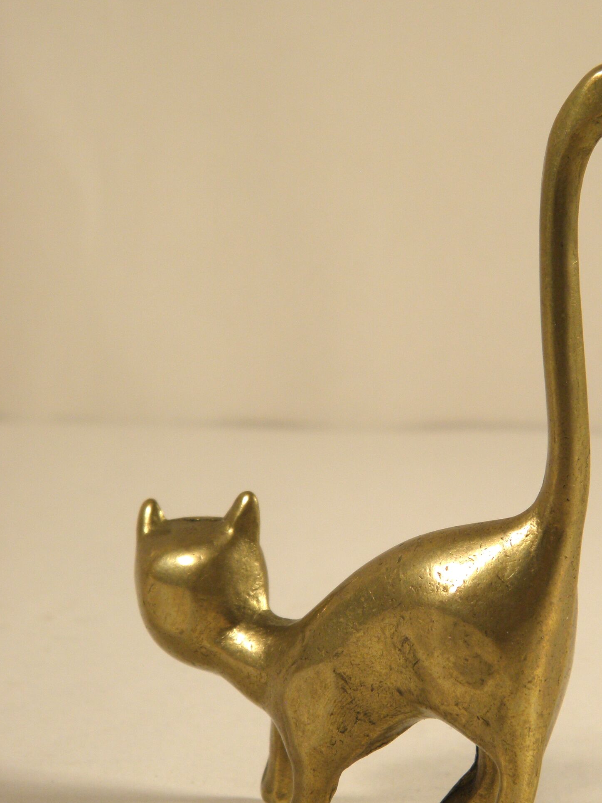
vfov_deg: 18.5
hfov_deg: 13.9
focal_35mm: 106
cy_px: 414
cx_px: 393
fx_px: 2458
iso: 100
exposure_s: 1/60
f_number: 4.4
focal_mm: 14.3
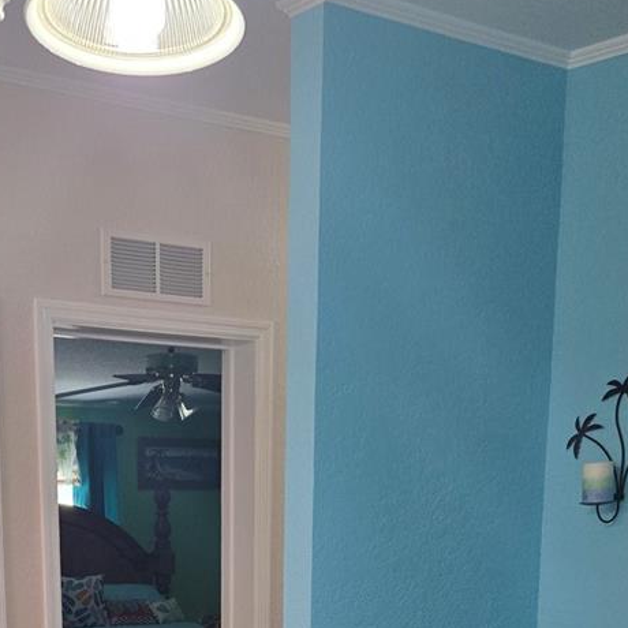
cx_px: 162
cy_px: 733
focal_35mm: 53
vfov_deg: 28.5
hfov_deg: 31.7
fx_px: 1088
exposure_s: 1/120
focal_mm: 5.4
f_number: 1.8
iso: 160
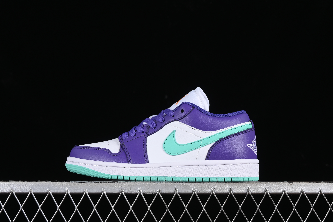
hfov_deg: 27.0
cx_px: 166
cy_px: 111
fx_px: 694
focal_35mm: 75
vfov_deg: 18.2
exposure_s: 1/80
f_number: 8
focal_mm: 50
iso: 160
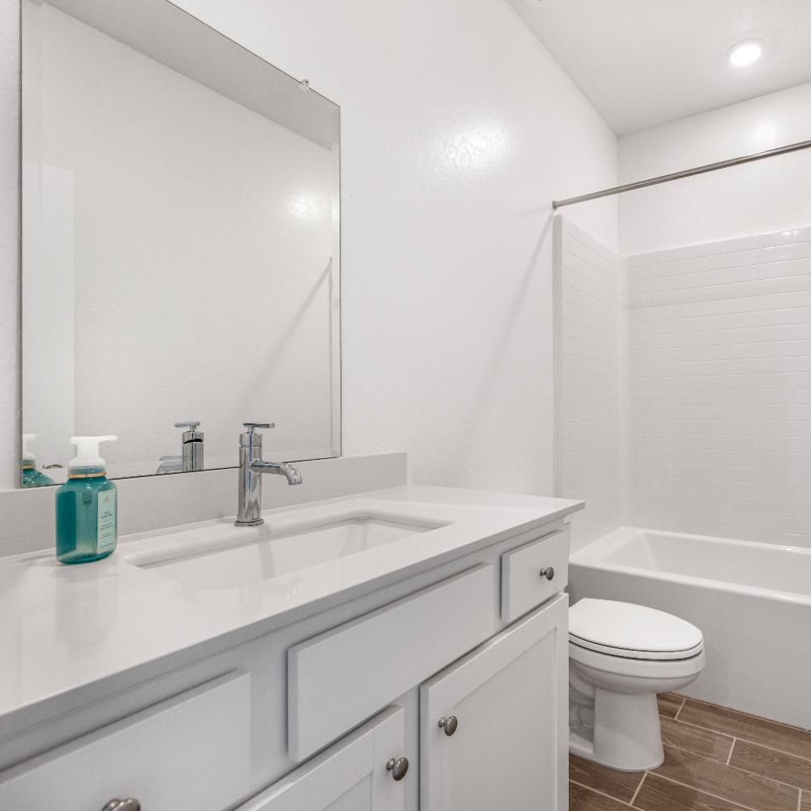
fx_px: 477
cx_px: 513
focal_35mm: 18
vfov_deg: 80.7
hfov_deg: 79.1
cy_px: 404
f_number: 5
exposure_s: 1/100
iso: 400
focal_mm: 14
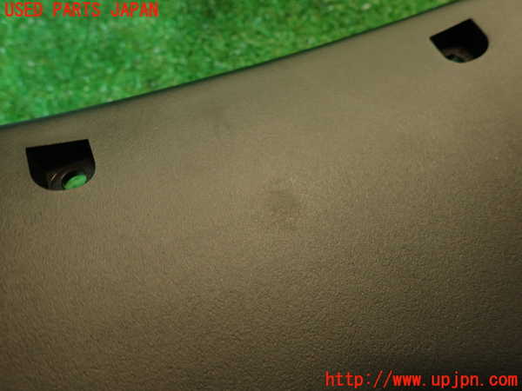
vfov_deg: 54.9
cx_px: 261
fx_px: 377
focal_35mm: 25
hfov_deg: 69.4
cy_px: 196
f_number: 2
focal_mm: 4.5
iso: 200
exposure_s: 1/30
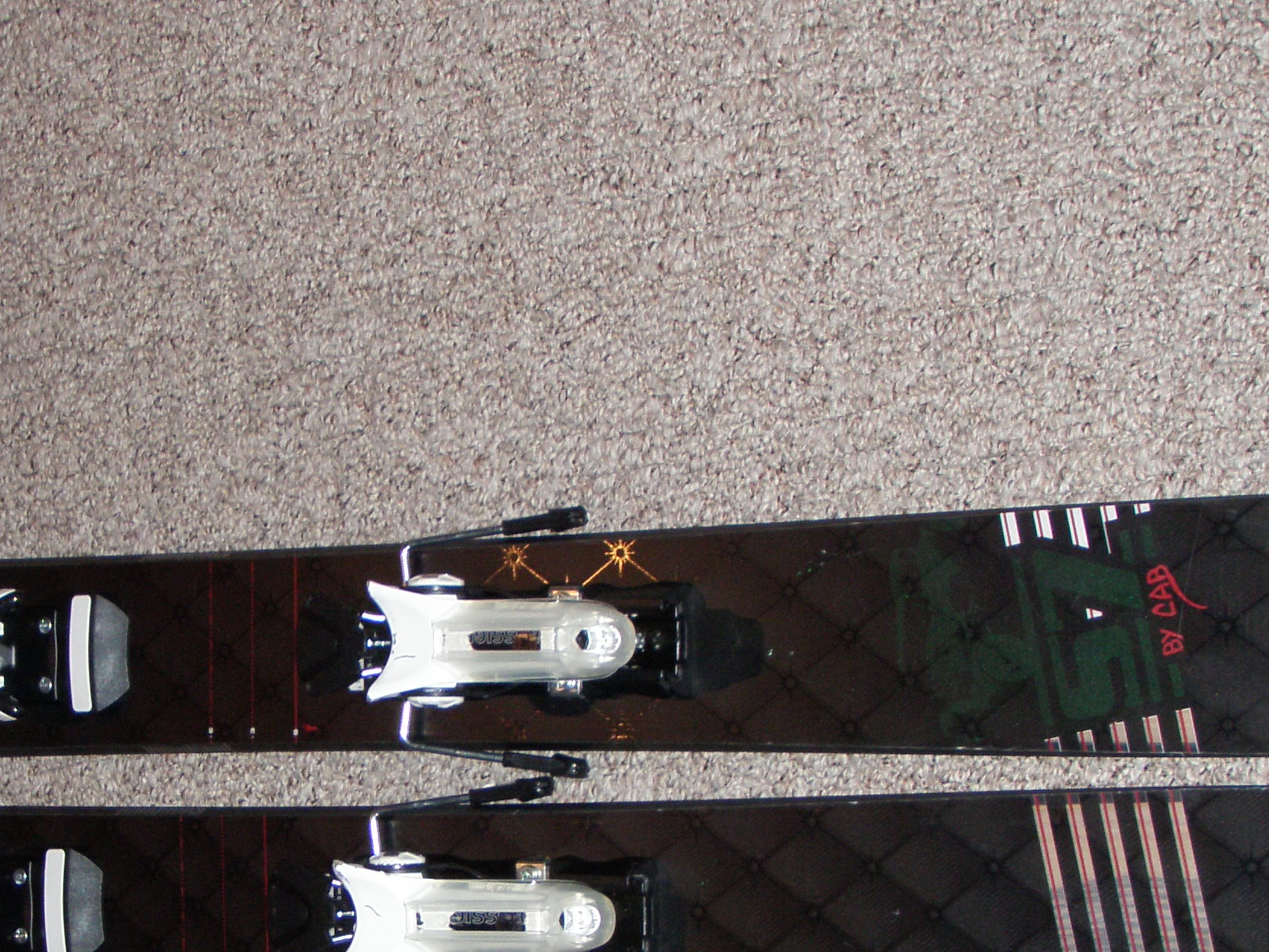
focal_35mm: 83
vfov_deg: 17.7
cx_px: 479
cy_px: 632
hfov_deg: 23.5
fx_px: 3043
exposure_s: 1/30
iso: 160
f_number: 3.5
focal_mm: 6.7
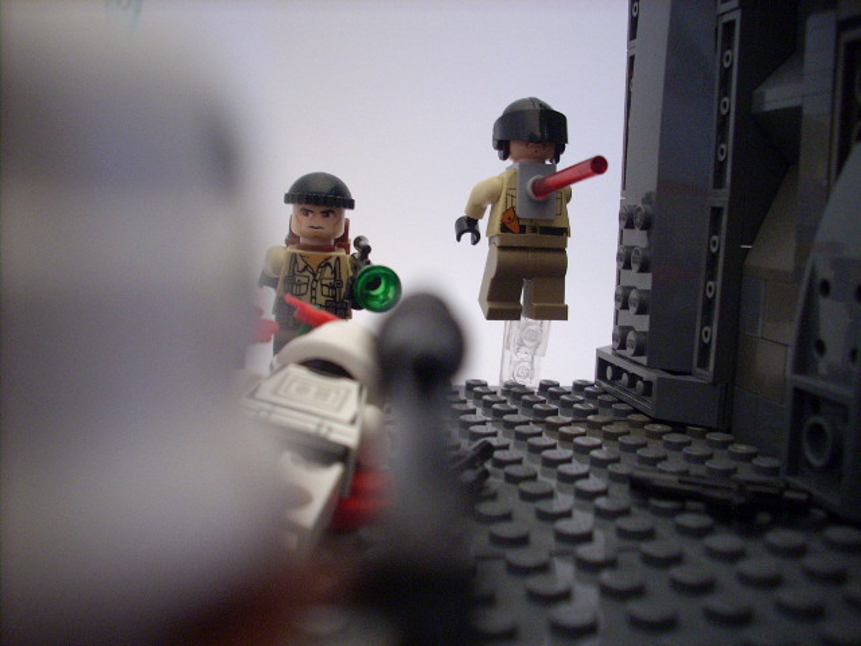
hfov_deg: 50.1
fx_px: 920
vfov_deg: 38.7
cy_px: 323
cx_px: 430
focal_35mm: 37
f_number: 2.8
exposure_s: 1/30
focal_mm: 6.2
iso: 200
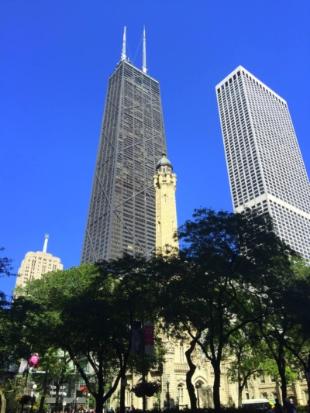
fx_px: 346
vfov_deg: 61.6
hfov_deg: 48.2
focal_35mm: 29
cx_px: 155
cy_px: 206
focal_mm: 4.15
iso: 32
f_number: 2.2
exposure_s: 1/1412
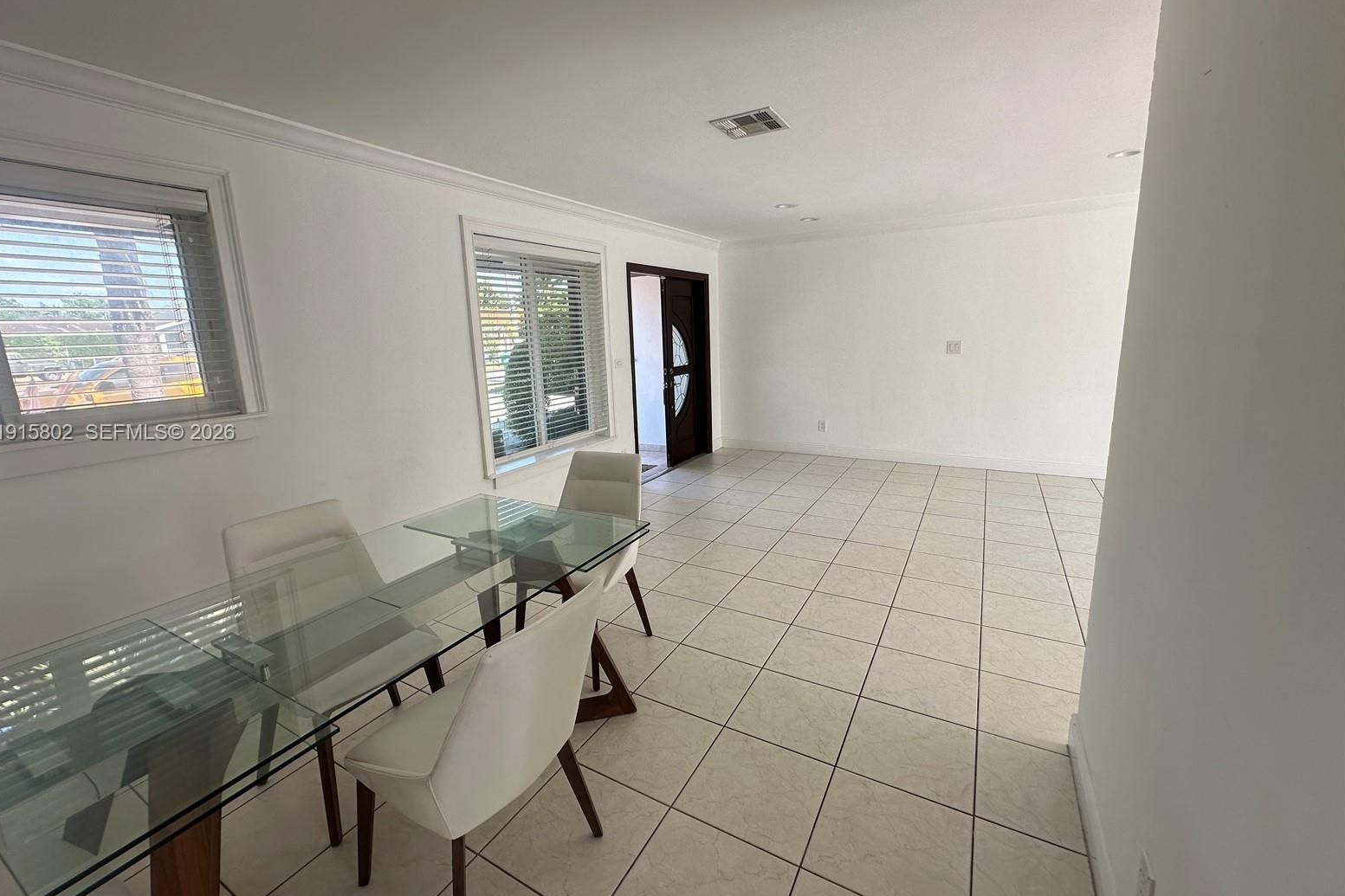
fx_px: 560
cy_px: 434
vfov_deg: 77.3
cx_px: 658
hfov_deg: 100.4
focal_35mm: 15
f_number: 2.2
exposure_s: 1/150
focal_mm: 2.22
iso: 40
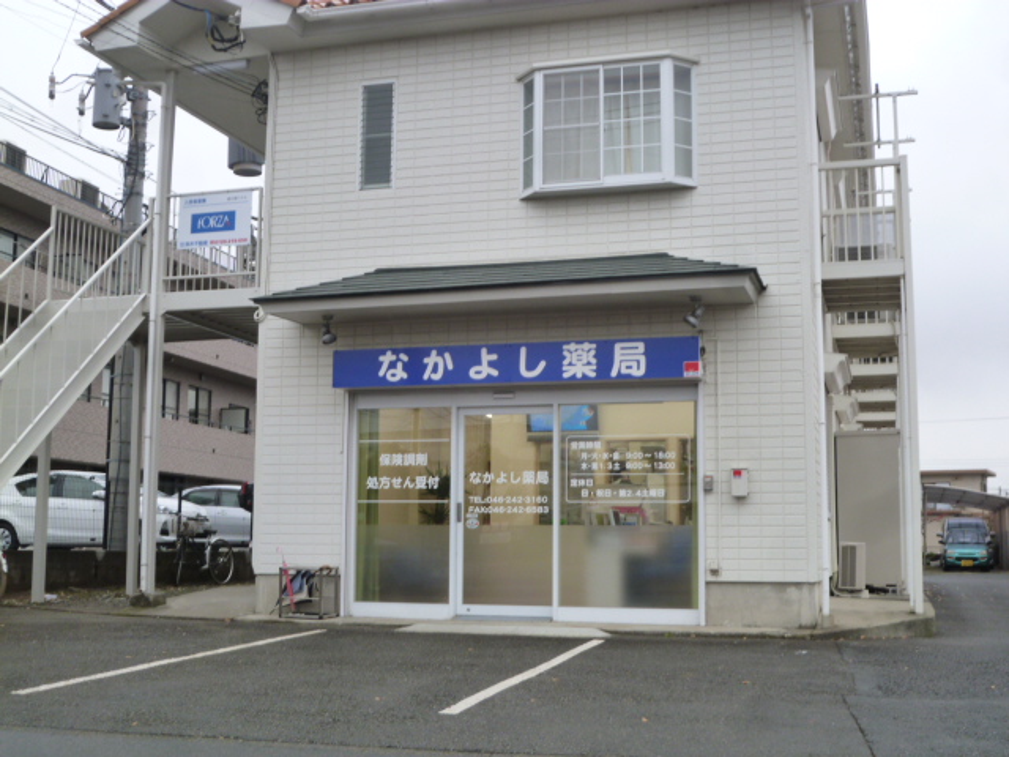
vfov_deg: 33.6
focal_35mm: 43
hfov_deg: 43.9
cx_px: 504
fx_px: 1253
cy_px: 378
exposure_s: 1/60
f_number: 3.7
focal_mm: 7.7
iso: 125
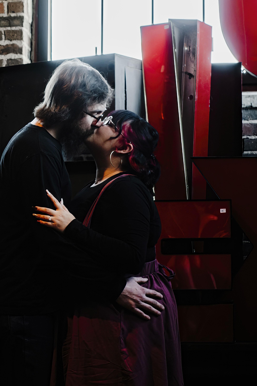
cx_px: 11
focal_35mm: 114
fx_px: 1221
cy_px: 194
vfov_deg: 17.9
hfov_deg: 11.9
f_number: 4.5
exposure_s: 1/60
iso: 400
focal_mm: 50
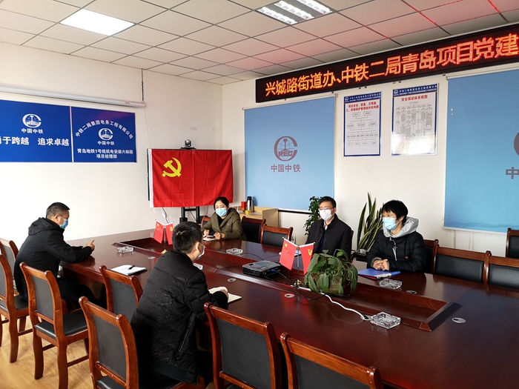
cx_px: 260
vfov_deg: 51.4
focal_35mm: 27
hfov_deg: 65.3
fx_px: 405
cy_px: 194
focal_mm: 5.58
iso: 125
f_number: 1.8
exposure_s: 1/60
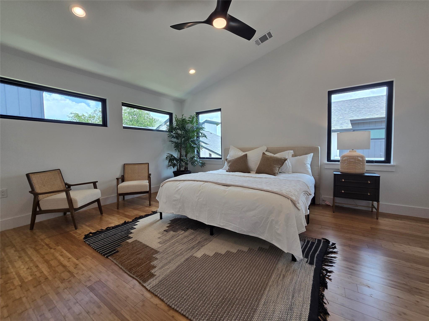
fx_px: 161
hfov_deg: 106.2
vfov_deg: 89.9
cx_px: 214
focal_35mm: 13
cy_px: 160
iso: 50
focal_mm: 2.2
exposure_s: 1/125
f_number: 2.2
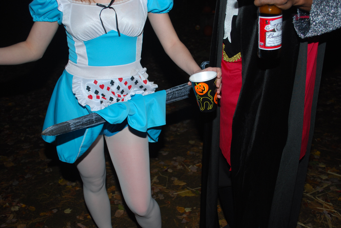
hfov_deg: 57.2
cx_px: 170
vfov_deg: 40.1
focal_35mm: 33
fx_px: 313
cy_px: 114
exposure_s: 1/60
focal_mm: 22
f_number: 4
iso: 200
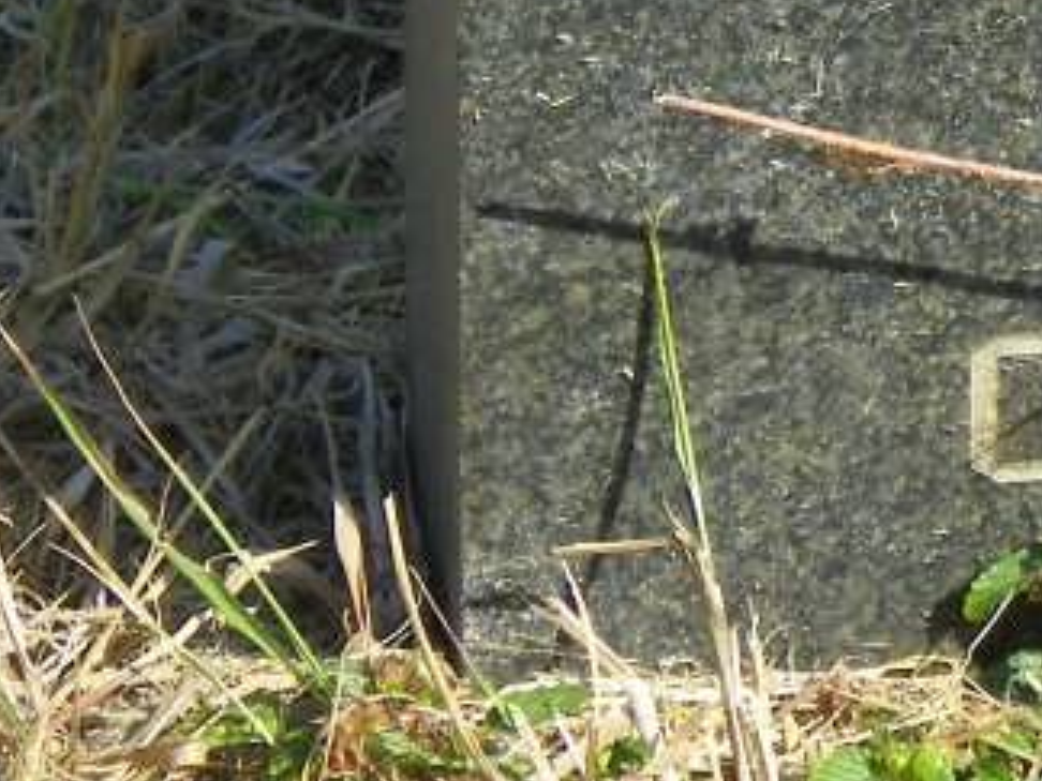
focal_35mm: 519
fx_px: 15623
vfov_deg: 2.9
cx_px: 1897
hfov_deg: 3.8
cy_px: -341
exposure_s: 1/250
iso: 64
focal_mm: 25
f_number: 4.5
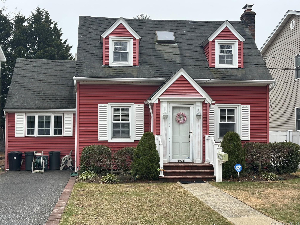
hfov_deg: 38.9
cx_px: 148
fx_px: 425
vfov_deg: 29.7
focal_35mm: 49
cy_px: 112
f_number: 1.78
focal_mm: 6.86
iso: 64
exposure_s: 1/580
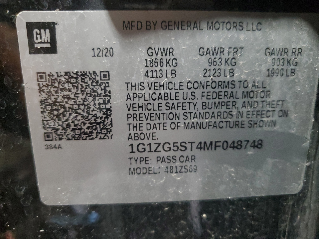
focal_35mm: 26
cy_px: 120
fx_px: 240
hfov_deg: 67.3
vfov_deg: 53.1
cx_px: 160
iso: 378
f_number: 1.5
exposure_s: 1/15
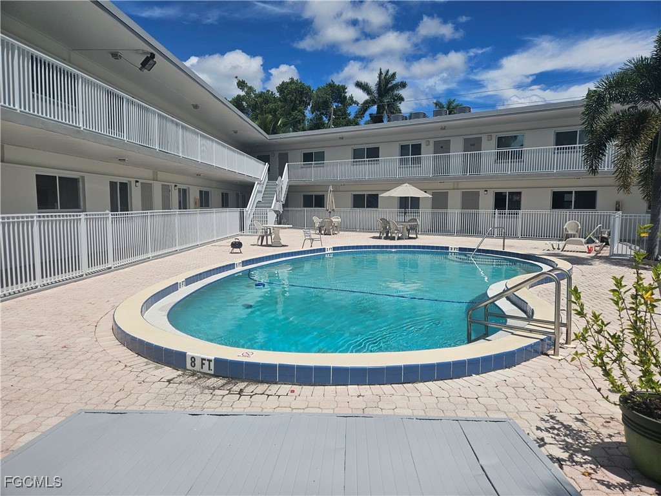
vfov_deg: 58.9
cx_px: 330
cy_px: 248
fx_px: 439
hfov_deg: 73.9
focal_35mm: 23
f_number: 1.8
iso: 25
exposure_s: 1/4291
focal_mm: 5.4
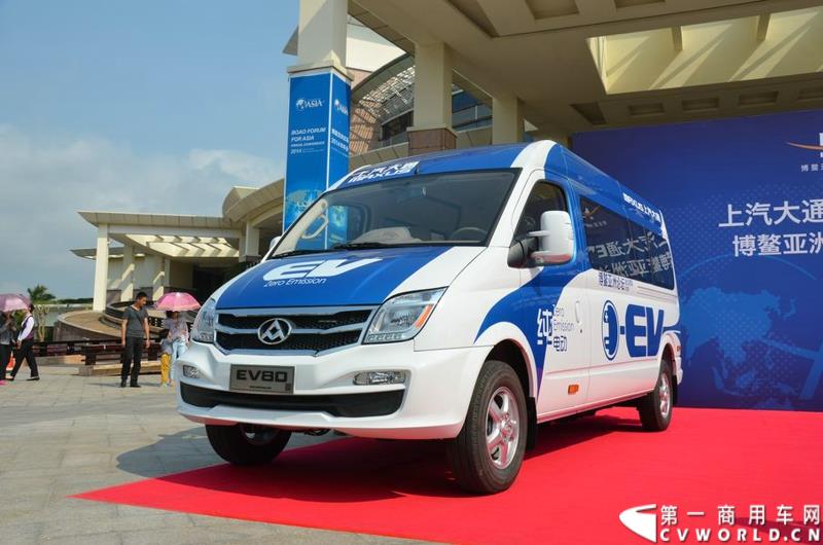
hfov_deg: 57.3
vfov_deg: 39.8
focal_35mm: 33
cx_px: 412
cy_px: 272
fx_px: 753
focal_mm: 22
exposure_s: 1/320
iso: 100
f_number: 9
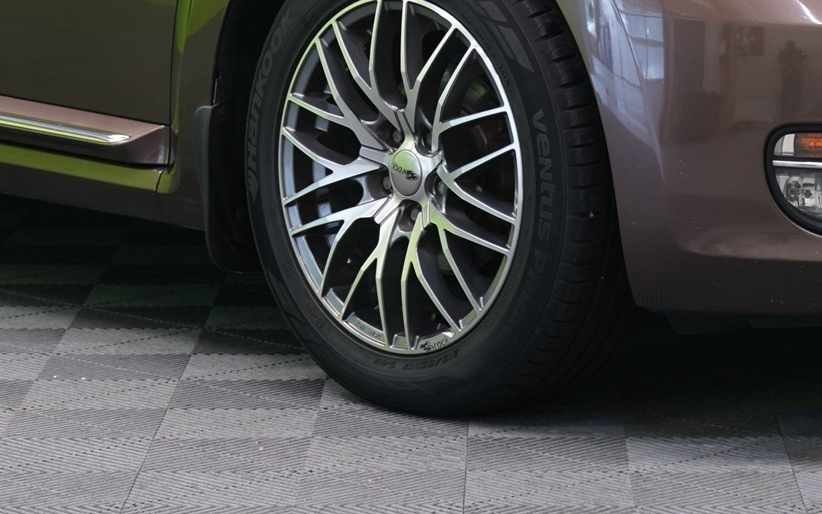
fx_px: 3853
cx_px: 418
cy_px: -304
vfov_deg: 7.5
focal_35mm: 172
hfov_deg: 12.2
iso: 400
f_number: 5
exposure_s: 1/20
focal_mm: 55
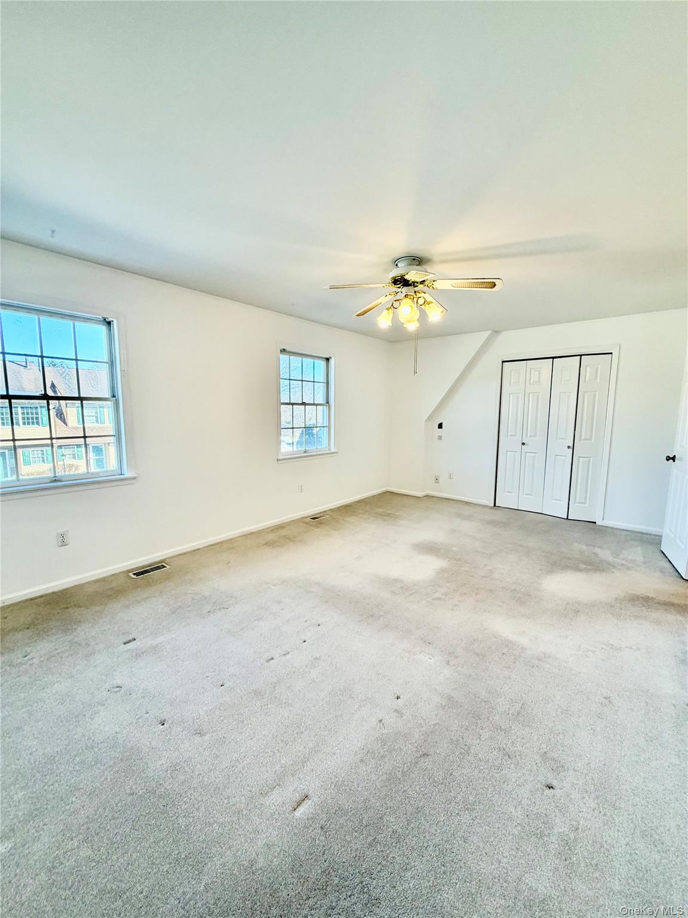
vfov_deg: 102.1
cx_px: 344
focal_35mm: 14
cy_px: 459
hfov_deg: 85.7
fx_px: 371
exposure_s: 1/120
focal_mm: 2.22
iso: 80
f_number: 2.2
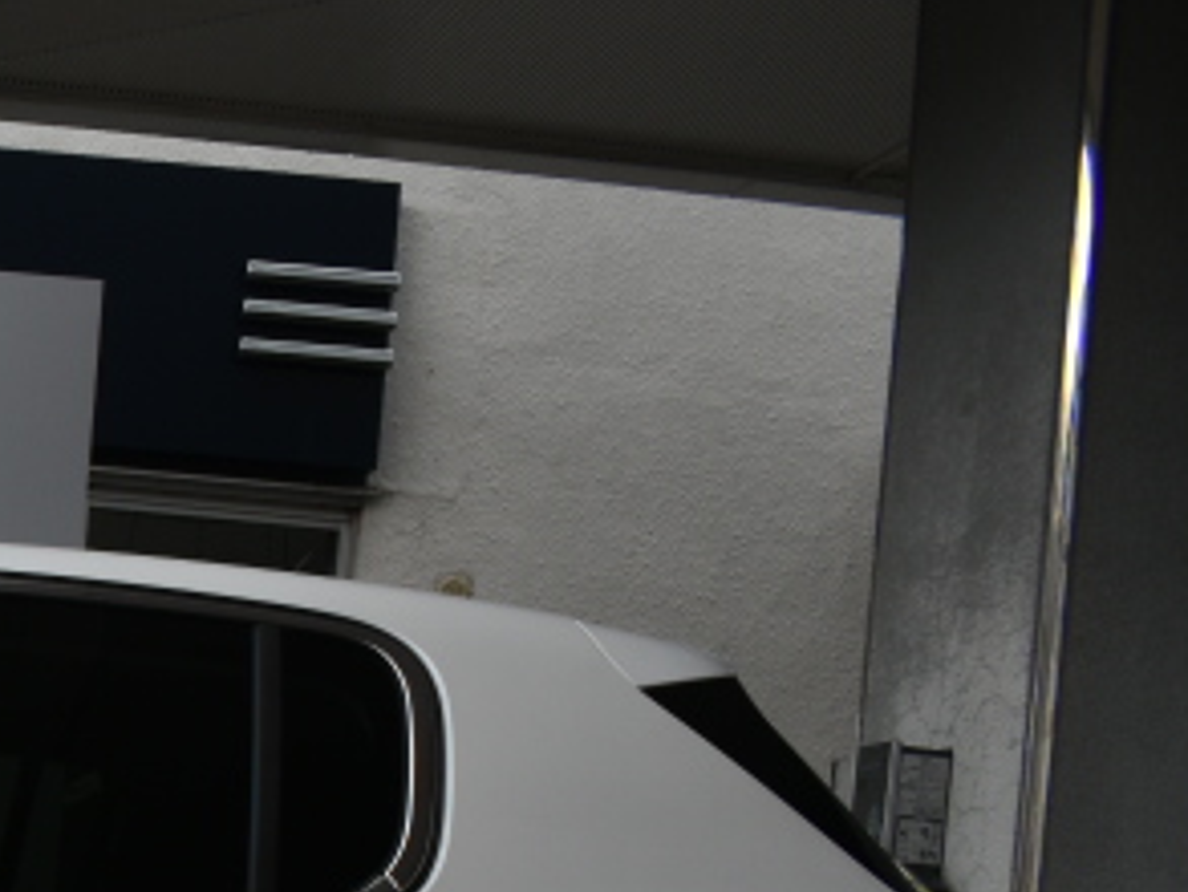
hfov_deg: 19.3
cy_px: 1257
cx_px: -714
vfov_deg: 16.2
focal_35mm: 85
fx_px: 2918
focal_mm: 18
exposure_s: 1/320
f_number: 9
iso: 200
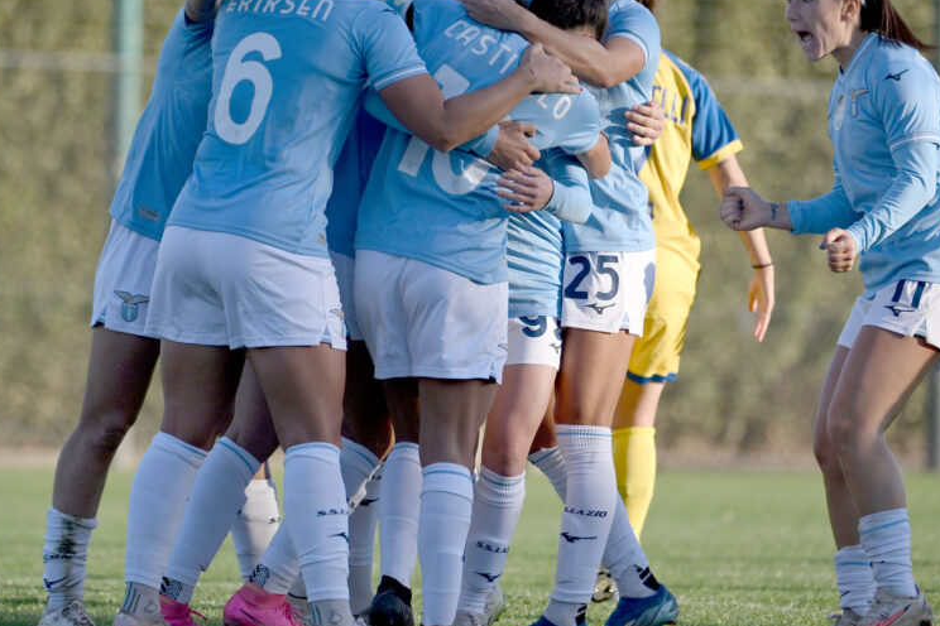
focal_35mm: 399
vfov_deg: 3.4
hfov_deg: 5.2
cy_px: 258
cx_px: 528
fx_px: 10418
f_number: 4
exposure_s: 1/4000
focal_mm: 290
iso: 800
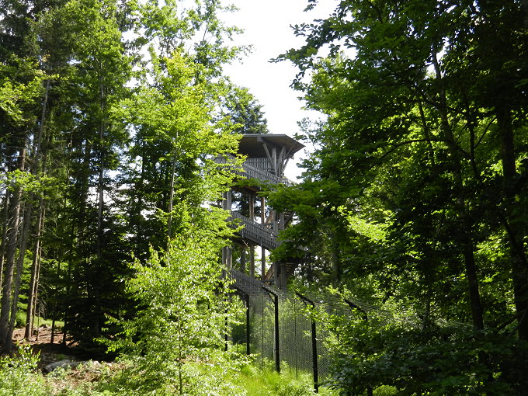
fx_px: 580
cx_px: 264
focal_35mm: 38
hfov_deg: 49.0
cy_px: 198
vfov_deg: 37.7
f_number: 4
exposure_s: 1/400
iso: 160
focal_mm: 6.9
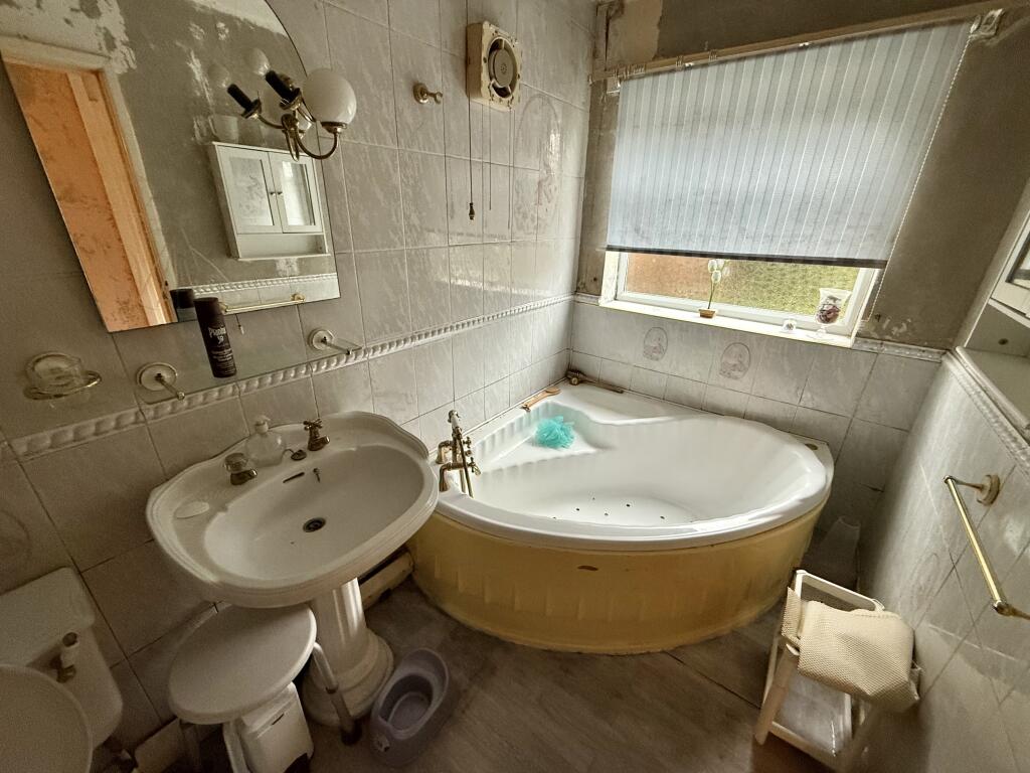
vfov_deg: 85.7
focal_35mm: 14
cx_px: 515
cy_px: 386
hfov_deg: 102.1
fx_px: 417
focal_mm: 2.22
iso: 320
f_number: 2.2
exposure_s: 1/50
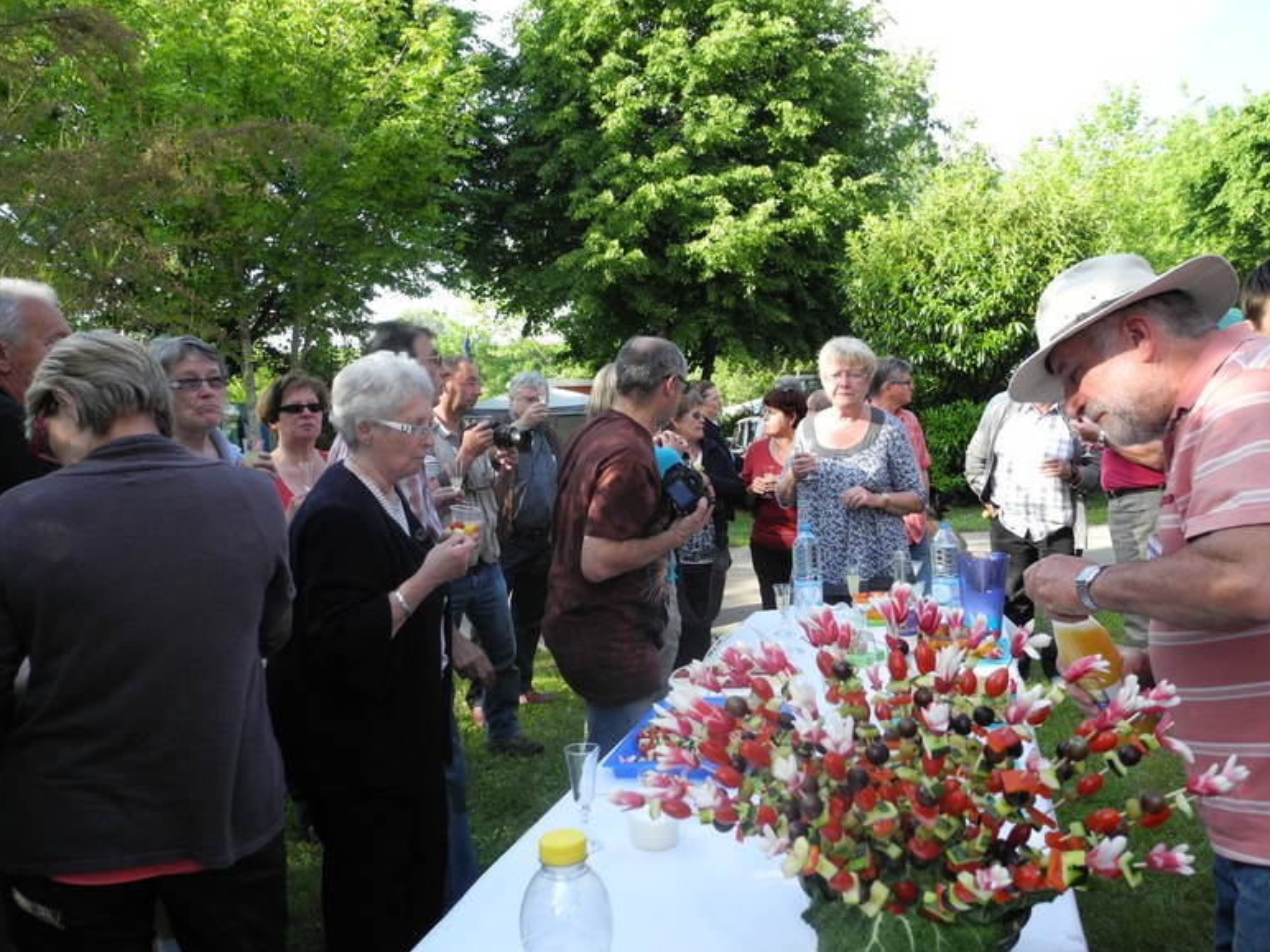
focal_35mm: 29
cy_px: 477
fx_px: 1064
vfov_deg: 48.2
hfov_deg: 61.7
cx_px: 650
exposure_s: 1/940
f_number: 2.8
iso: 400
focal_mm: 6
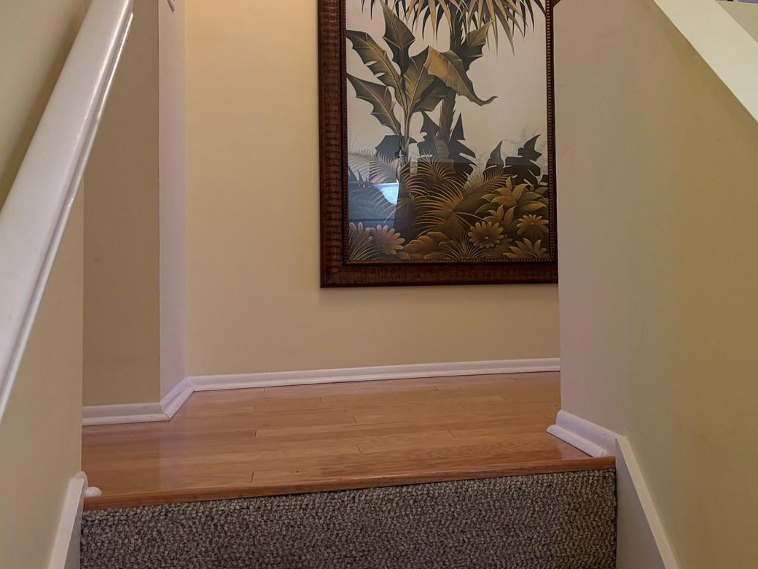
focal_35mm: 40
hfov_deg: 45.9
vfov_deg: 35.9
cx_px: 520
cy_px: 233
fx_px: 876
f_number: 1.6
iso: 125
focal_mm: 5.96
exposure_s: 1/120
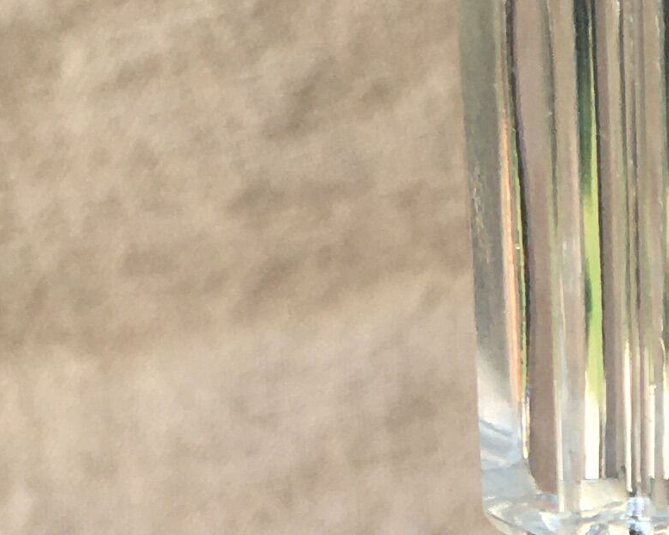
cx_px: 709
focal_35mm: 147
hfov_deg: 12.9
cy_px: 980
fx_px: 2911
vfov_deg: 9.9
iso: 25
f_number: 2.2
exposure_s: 1/283
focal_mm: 4.15
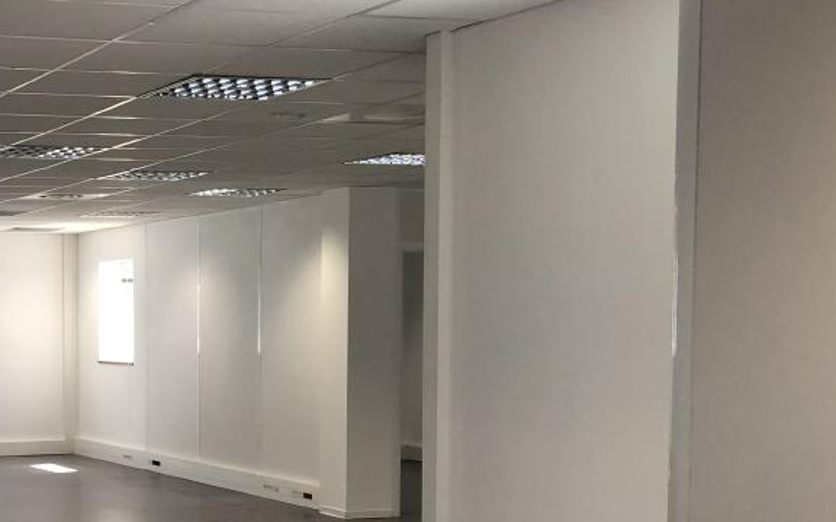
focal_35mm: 66
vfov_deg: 19.4
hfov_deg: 29.2
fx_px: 1504
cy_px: 454
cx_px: 10
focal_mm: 3.99
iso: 32
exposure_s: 1/50
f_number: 1.8
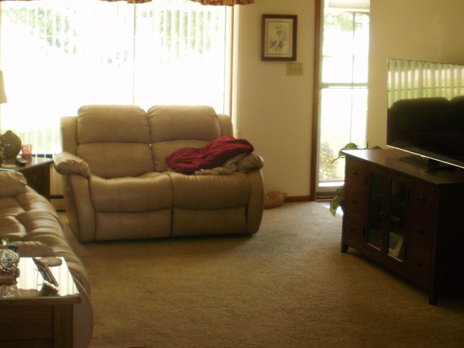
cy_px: 112
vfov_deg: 23.5
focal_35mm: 62
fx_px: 831
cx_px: 195
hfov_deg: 31.1
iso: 200
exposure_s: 1/40
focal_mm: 6.3
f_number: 3.5
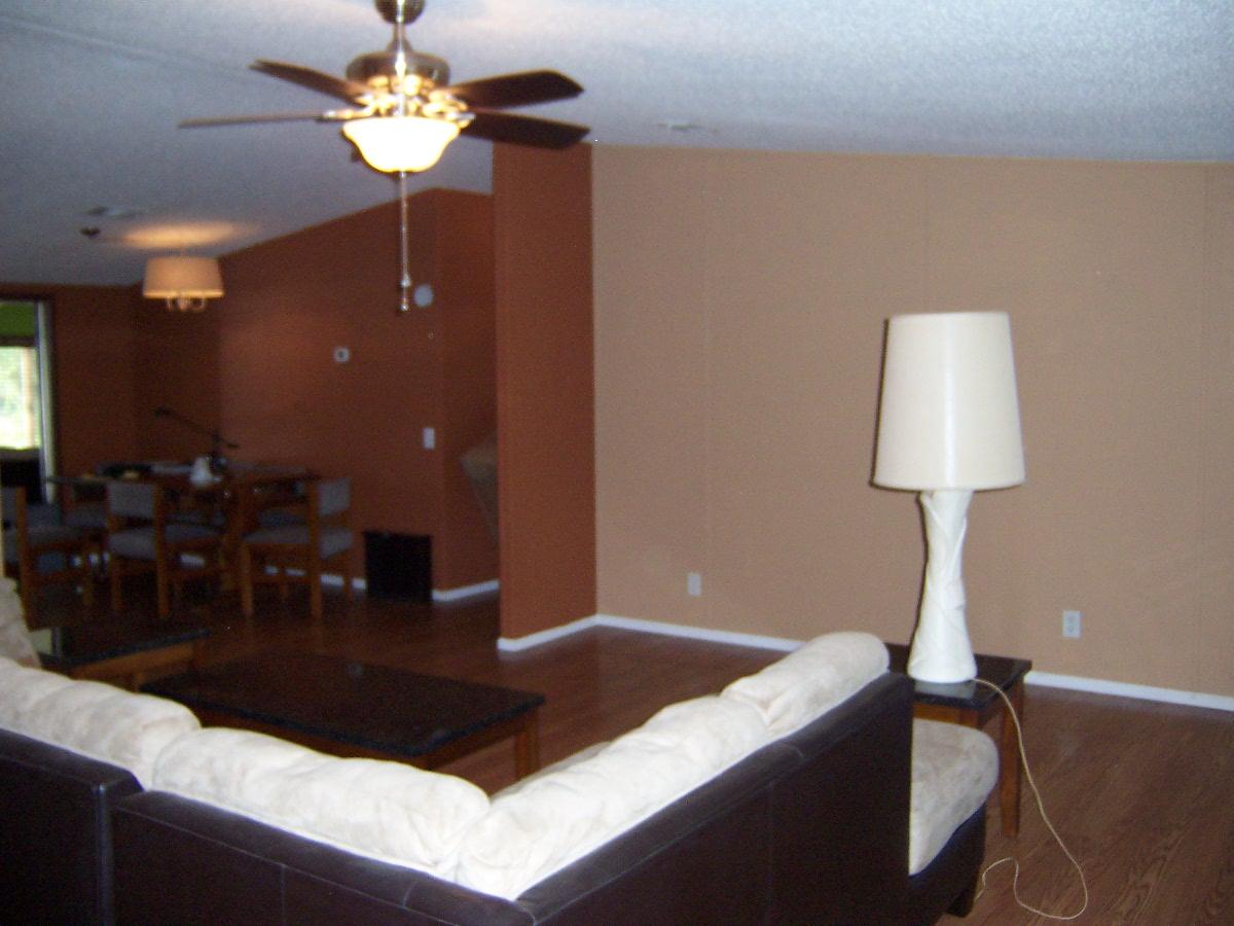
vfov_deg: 42.9
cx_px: 617
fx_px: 1176
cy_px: 463
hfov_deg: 55.4
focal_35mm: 33
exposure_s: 1/60
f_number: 2.4
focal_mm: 5.5
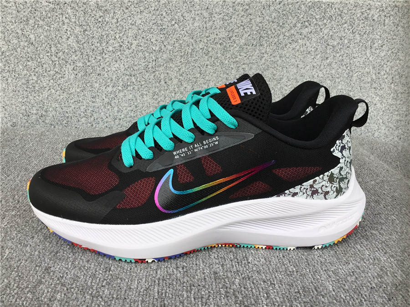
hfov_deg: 58.4
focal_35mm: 31
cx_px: 205
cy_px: 154
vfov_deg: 45.4
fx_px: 367
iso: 25
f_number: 2.4
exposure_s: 1/120
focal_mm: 3.3
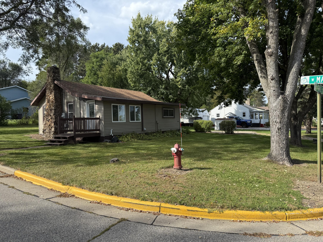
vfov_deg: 56.8
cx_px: 162
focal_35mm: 24
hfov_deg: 71.6
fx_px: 224
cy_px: 121
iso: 100
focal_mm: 6.76
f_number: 1.78
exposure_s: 1/2110
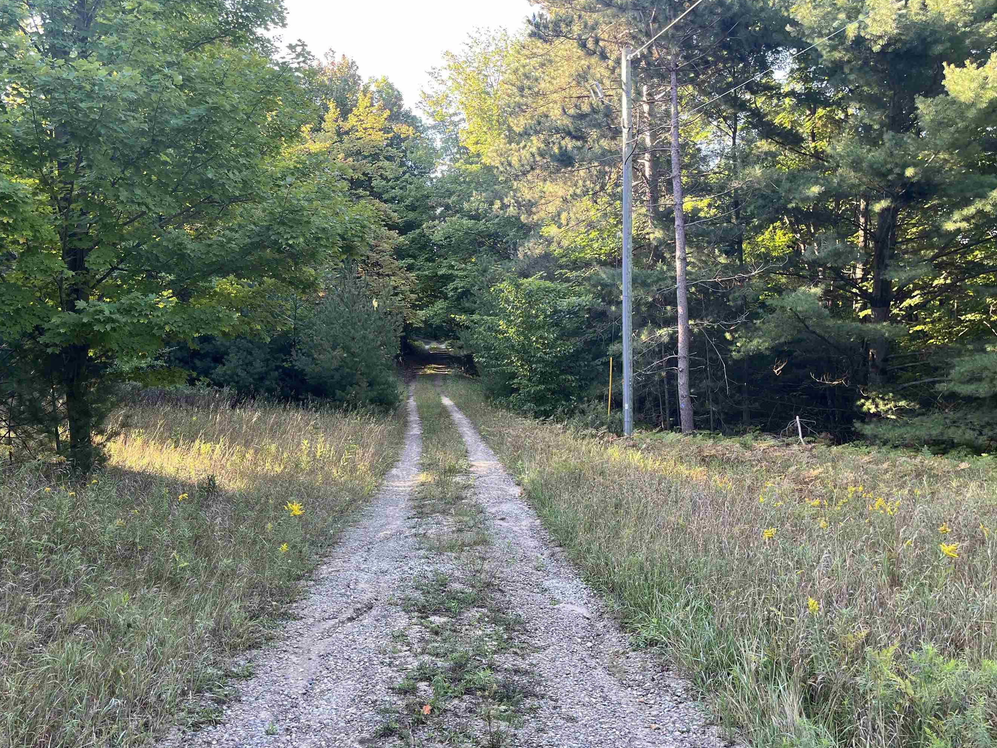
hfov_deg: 59.8
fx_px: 864
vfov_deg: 46.7
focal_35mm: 30
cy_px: 408
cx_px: 440
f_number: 1.6
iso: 50
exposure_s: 1/121
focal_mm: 5.1
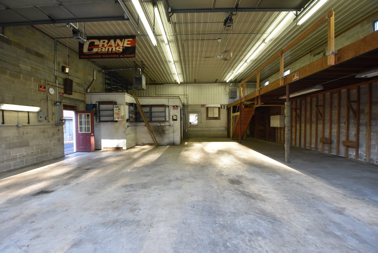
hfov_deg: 100.3
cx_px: 189
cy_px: 126
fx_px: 158
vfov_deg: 77.4
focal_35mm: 15
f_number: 5.6
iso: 800
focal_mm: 10
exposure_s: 1/125
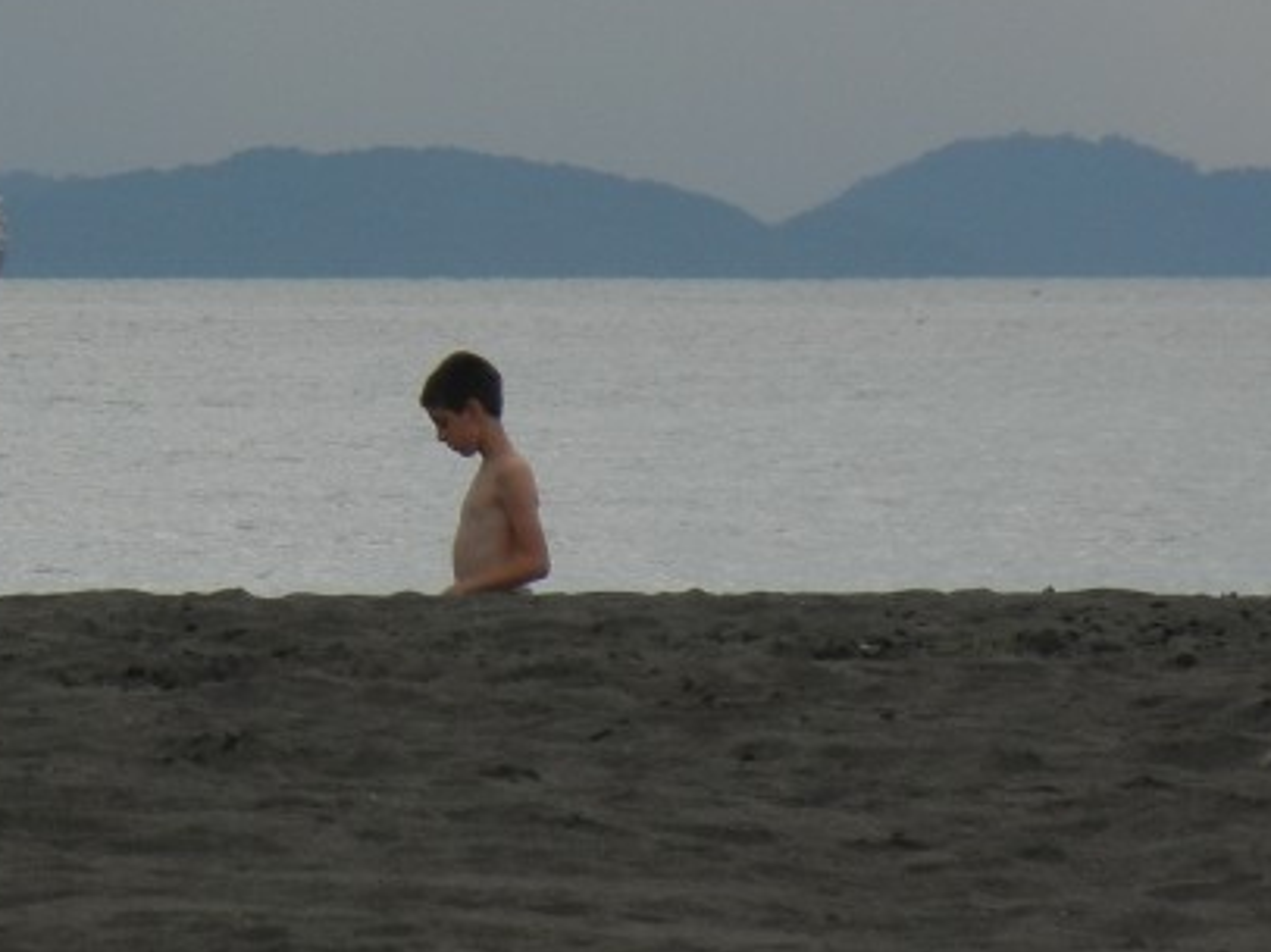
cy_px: 106
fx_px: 27778
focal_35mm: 757
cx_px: 153
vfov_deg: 2.0
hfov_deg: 2.6
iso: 160
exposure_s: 1/72.1
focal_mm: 54
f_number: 5.6
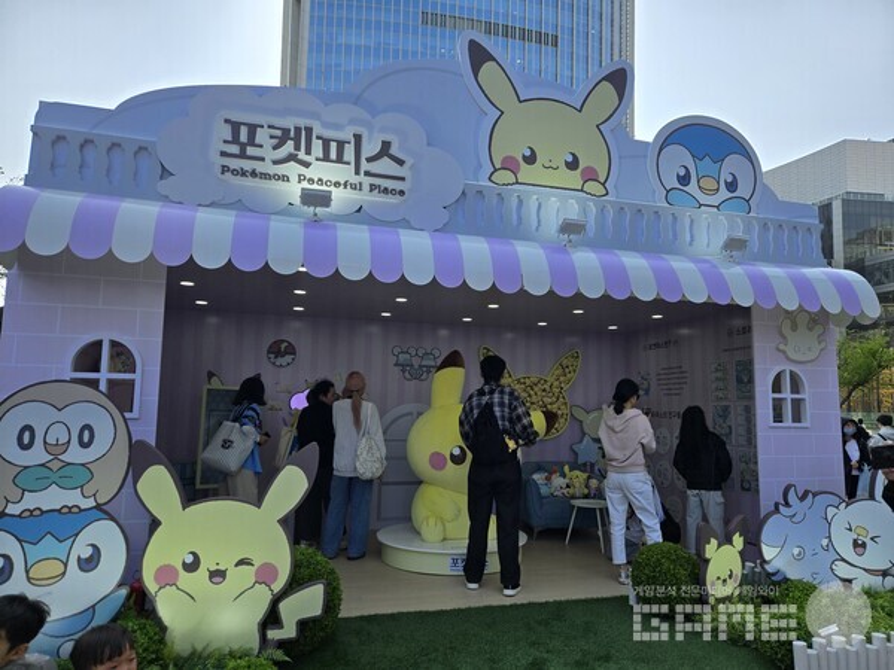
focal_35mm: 23
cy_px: 335
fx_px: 594
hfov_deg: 73.9
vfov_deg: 58.9
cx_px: 447
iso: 50
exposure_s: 1/2921
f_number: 1.8
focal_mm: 5.4
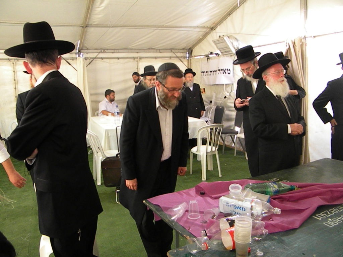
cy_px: 128
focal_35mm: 28
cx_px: 172
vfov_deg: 49.7
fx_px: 277
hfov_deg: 63.4
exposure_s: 1/132
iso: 720
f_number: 3.5
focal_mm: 5
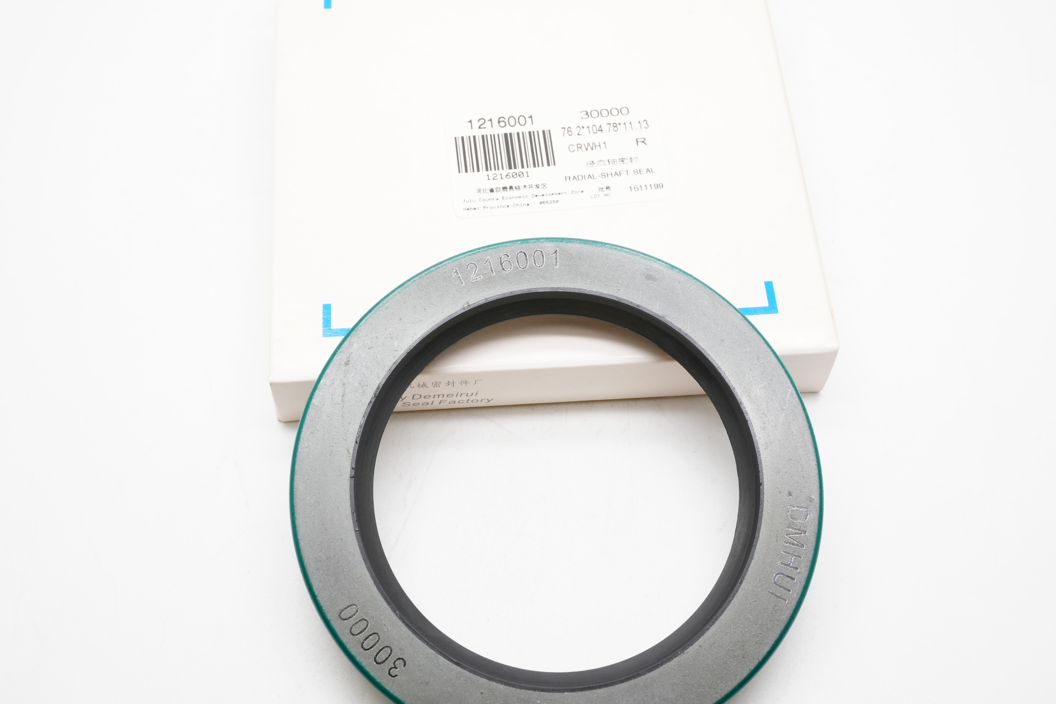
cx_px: 528
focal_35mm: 45
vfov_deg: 29.9
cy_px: 352
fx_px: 1320
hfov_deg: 43.6
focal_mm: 30
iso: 800
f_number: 11
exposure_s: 1/60
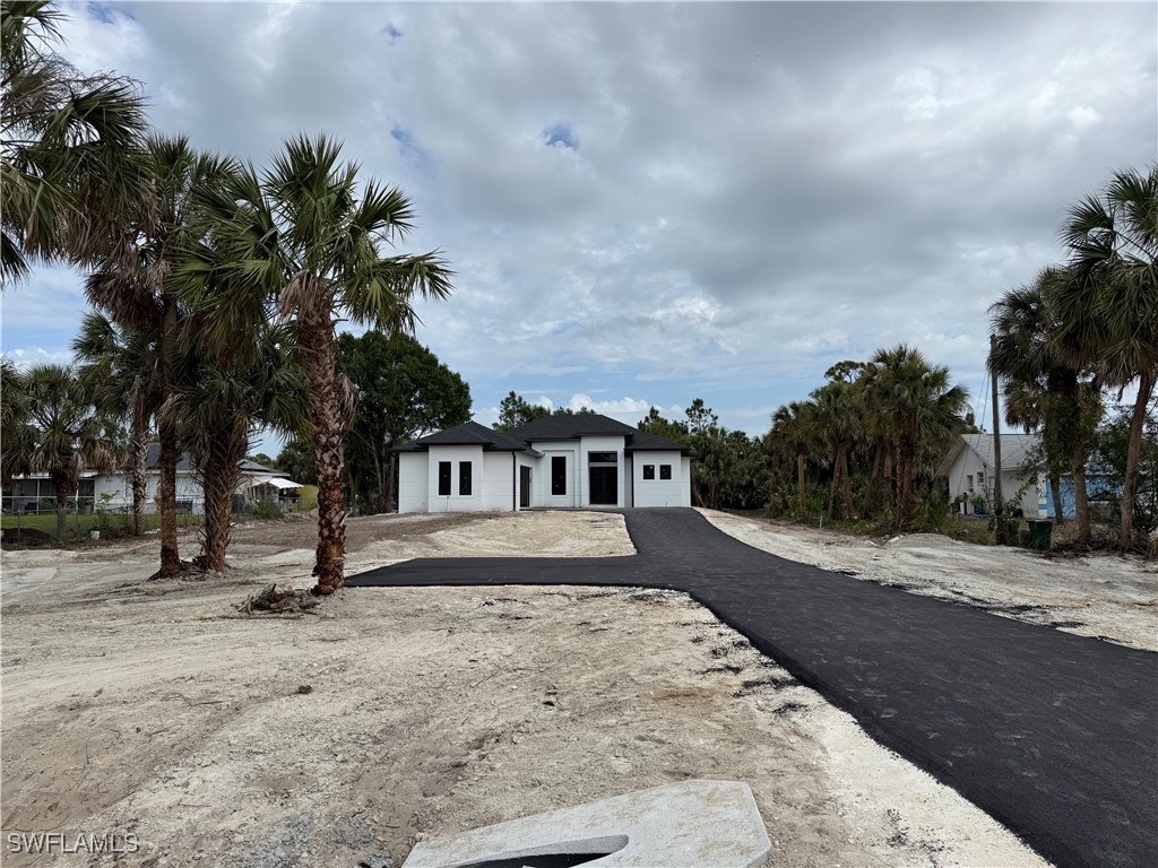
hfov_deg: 71.6
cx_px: 579
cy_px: 434
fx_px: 803
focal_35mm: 24
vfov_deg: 56.8
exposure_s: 1/6410
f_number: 1.78
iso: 80
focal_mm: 6.76
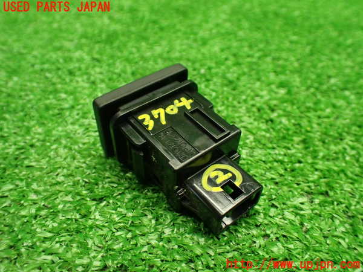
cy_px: 136
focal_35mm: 30
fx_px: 315
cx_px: 182
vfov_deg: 46.8
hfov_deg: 60.0
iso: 800
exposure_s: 1/125
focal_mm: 5.4
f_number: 2.3
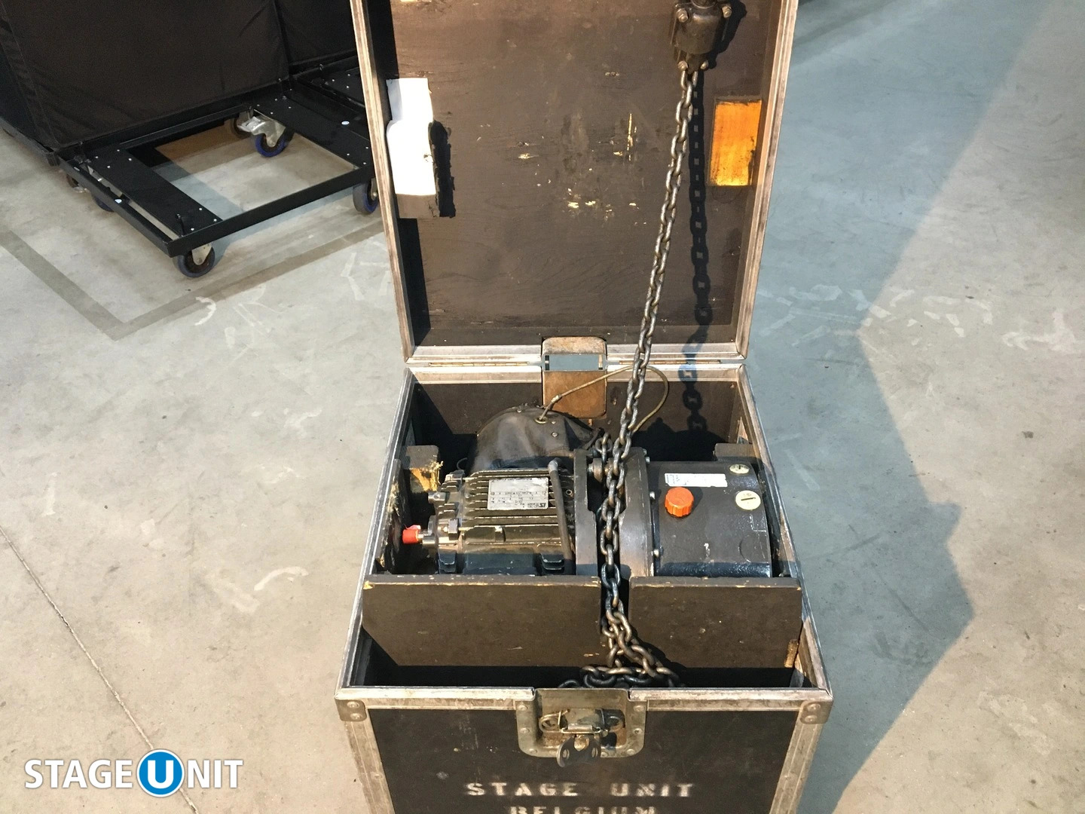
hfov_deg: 61.7
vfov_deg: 48.2
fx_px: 909
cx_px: 542
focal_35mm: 29
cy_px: 407
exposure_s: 1/25
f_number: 2.2
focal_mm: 4.15
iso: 200
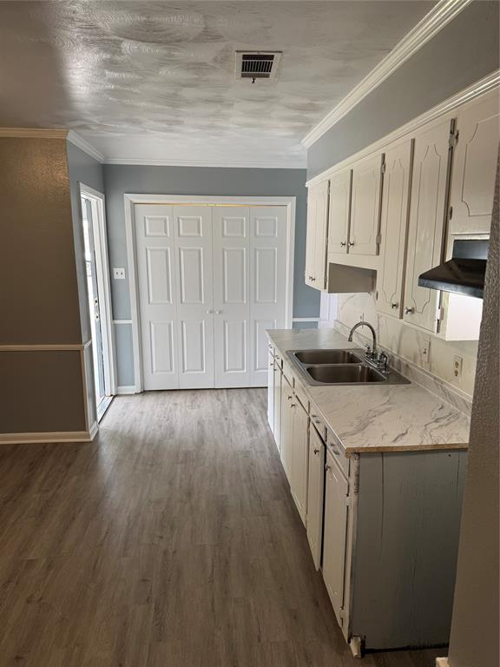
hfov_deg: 56.8
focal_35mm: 24
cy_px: 334
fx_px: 462
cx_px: 250
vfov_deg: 71.6
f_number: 1.78
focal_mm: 6.76
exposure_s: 1/60
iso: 125
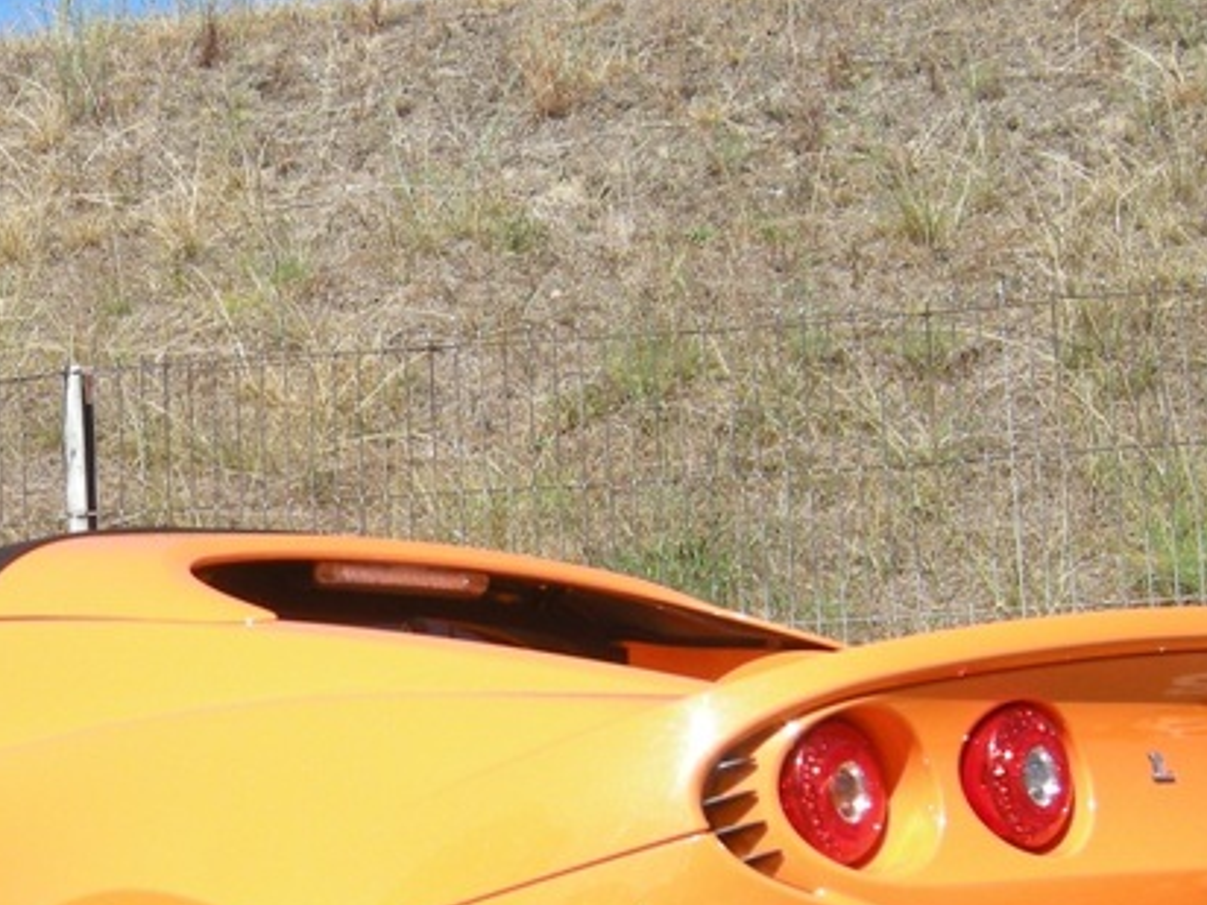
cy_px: 641
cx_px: 395
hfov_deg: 22.4
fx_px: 3034
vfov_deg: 16.9
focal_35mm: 87
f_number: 3
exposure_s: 1/670
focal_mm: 7.5
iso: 64
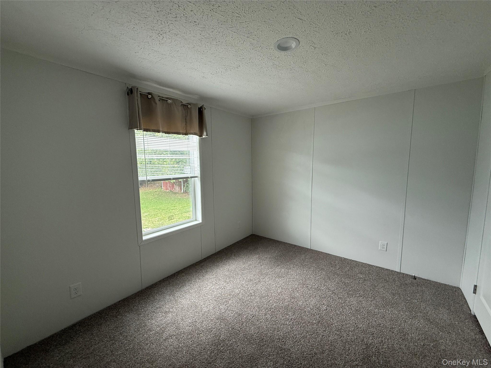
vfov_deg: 85.7
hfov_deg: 102.1
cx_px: 246
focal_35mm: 14
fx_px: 199
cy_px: 184
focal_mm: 2.22
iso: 160
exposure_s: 1/99
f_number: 2.2
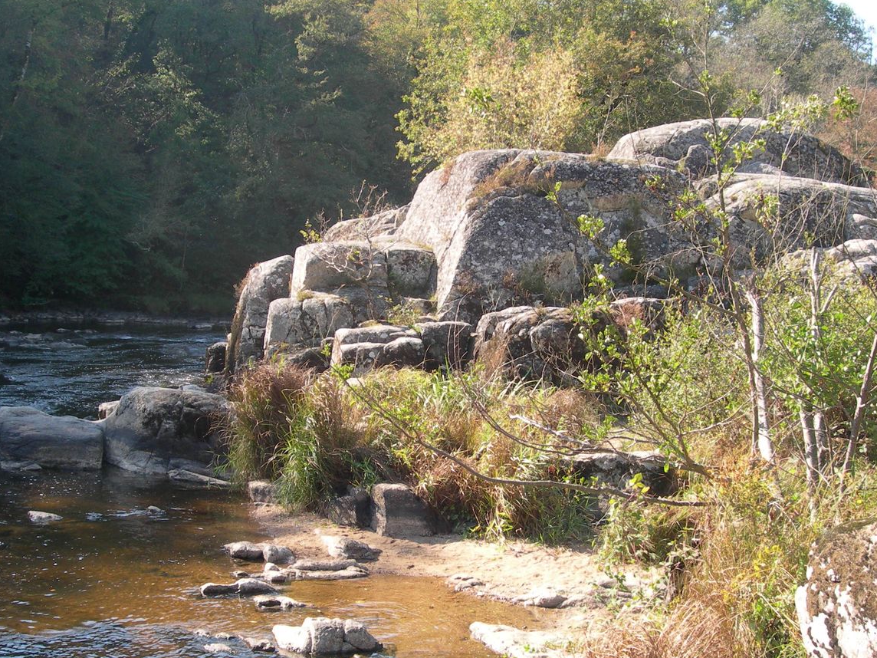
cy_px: 337
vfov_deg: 28.6
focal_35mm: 51
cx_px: 438
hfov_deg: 37.5
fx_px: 1292
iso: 50
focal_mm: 7.8
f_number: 4.8
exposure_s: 1/97
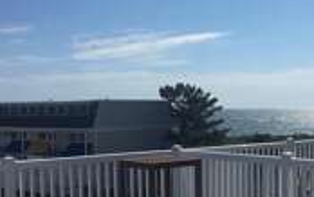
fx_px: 539
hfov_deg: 31.9
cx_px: 233
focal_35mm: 63
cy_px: 140
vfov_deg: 20.5
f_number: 2.2
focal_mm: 4.15
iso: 25
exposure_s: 1/4808
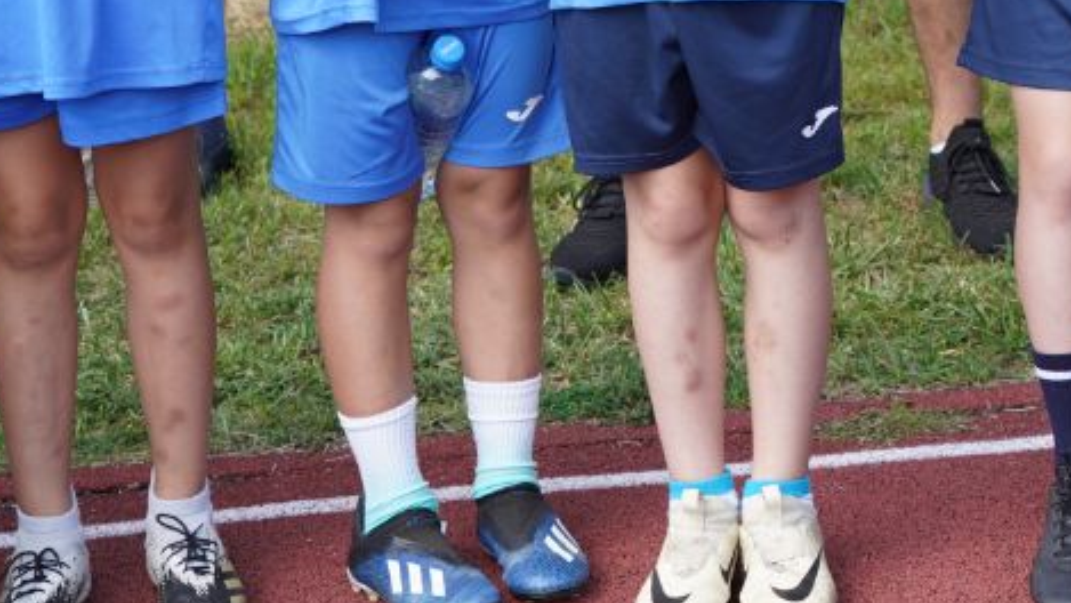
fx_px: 4289
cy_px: -373
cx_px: 1087
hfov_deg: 14.0
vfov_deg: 7.8
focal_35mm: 151
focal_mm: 52
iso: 250
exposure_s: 1/400
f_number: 4.5
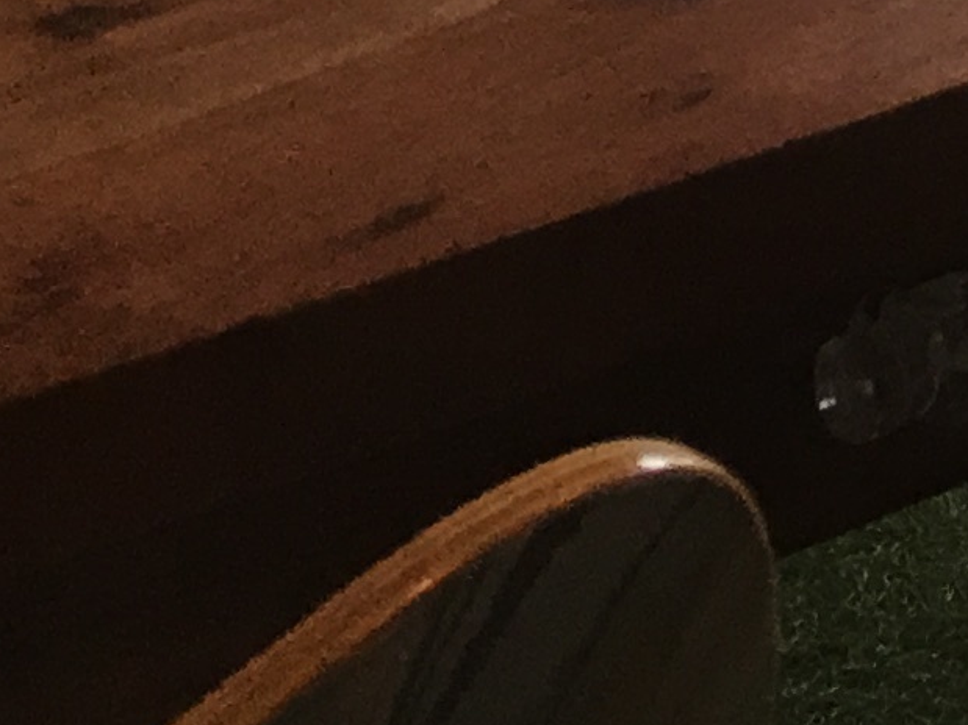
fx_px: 5284
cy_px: -1077
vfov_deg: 7.3
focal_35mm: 189
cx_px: 2388
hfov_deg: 9.3
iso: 25
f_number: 2.2
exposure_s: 1/40
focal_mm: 4.15
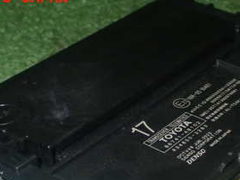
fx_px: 694
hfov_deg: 19.5
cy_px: 177
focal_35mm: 100
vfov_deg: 14.6
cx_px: 169
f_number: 9
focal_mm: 8.4
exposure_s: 1/50
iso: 800
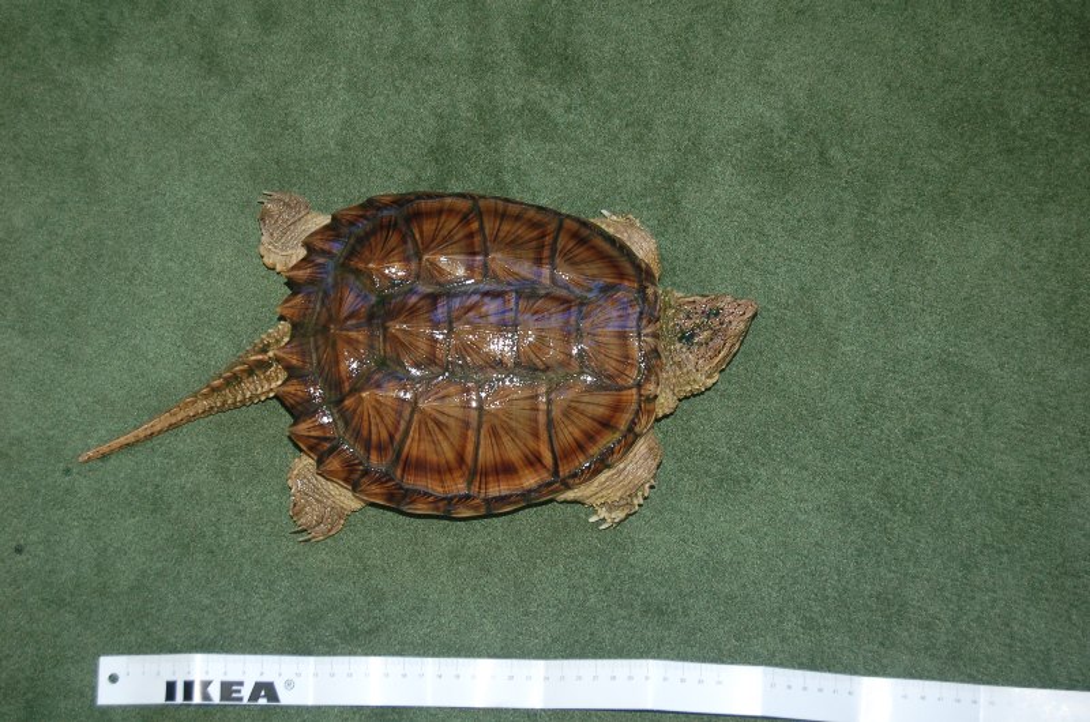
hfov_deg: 32.0
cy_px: 361
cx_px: 545
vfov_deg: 21.5
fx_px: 1904
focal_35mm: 63
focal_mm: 42
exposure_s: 1/60
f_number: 5.3
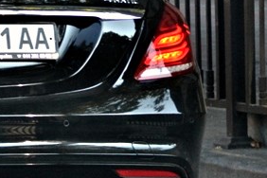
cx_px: -172
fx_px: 2826
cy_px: -6
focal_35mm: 381
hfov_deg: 5.3
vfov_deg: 3.6
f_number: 4.2
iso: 1250
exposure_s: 1/500
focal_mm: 70
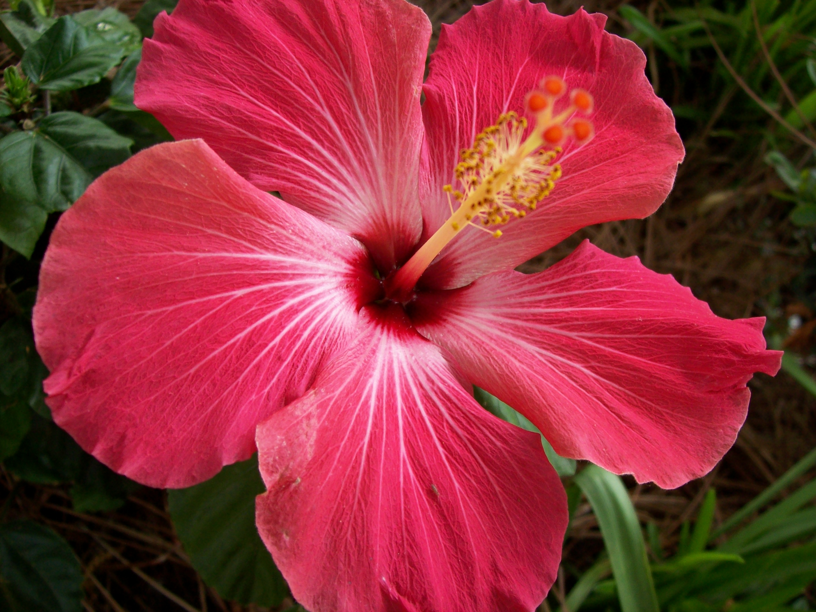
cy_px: 306
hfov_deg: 51.4
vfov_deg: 39.6
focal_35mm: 36
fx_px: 848
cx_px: 408
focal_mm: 6
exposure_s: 1/106
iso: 80
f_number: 2.7
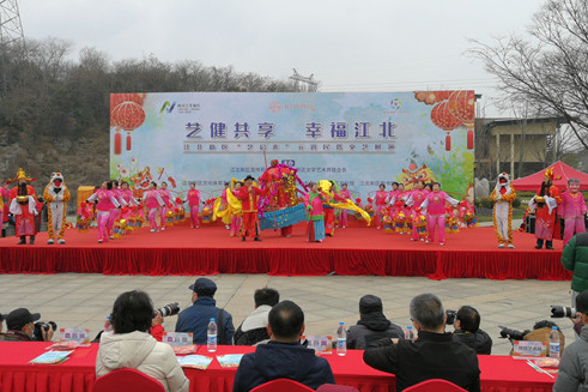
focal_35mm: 36
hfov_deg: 53.1
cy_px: 196
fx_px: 588
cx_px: 291
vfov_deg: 36.8
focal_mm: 3.95
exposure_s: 1/418
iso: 50
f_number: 1.8
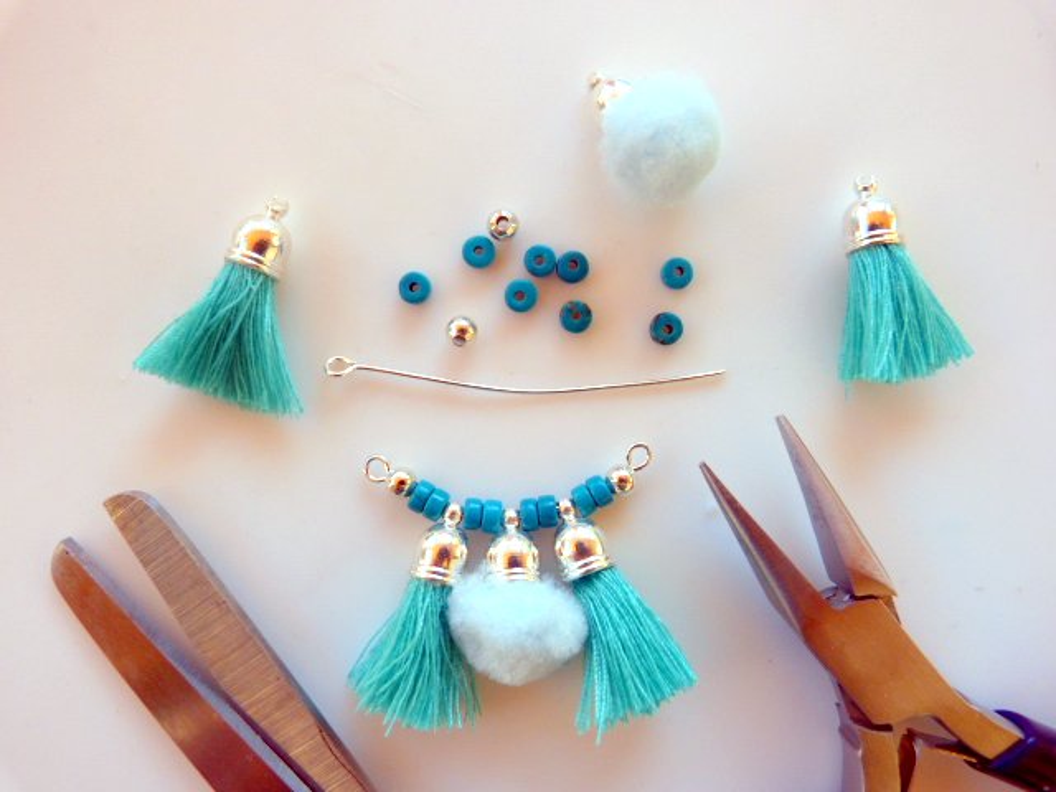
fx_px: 763
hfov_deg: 69.4
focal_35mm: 25
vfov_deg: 54.9
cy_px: 396
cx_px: 528
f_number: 3.2
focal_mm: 4.5
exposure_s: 1/100
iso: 80
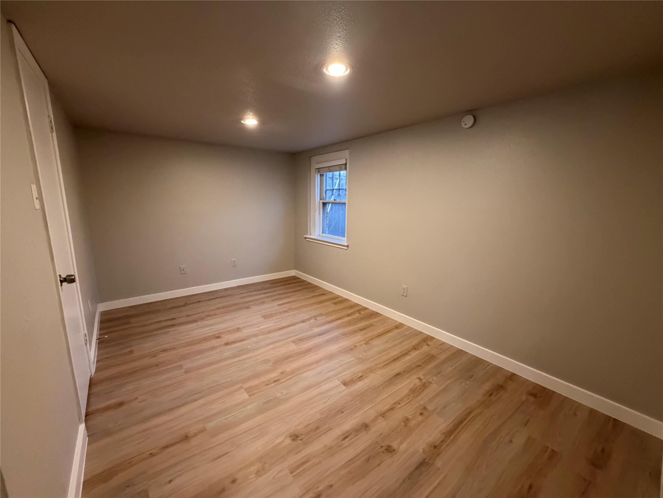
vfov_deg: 85.7
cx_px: 332
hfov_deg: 102.1
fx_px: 268
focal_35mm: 14
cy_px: 249
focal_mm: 2.22
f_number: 2.2
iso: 640
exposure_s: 1/60
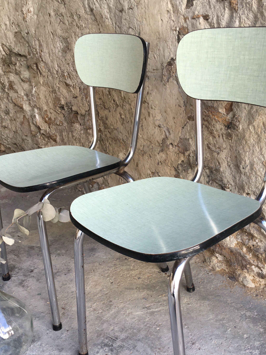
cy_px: 207
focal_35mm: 43
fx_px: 441
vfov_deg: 43.7
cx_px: 146
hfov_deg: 33.6
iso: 32
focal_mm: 4.15
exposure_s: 1/100
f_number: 2.2
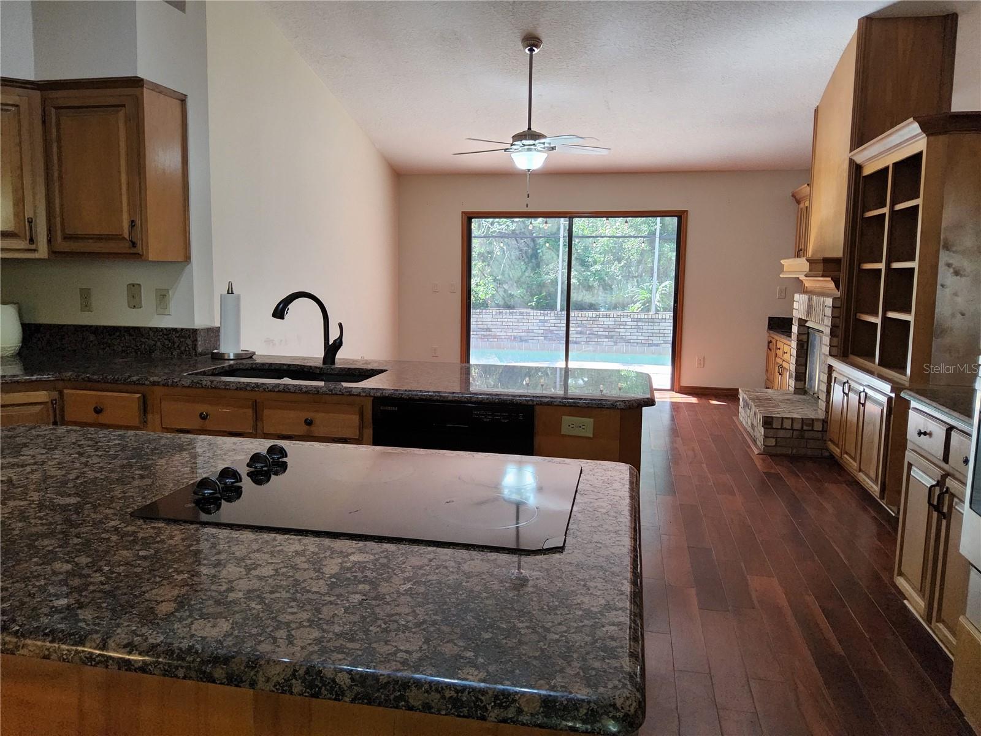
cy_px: 368
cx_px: 490
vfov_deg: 54.9
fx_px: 708
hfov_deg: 69.4
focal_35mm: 25
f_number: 2
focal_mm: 3.08
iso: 250
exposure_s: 1/100
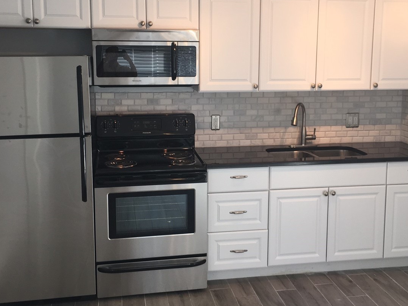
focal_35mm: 43
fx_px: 507
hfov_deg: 43.8
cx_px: 218
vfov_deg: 33.5
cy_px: 120
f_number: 2.2
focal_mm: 4.15
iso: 32
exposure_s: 1/60
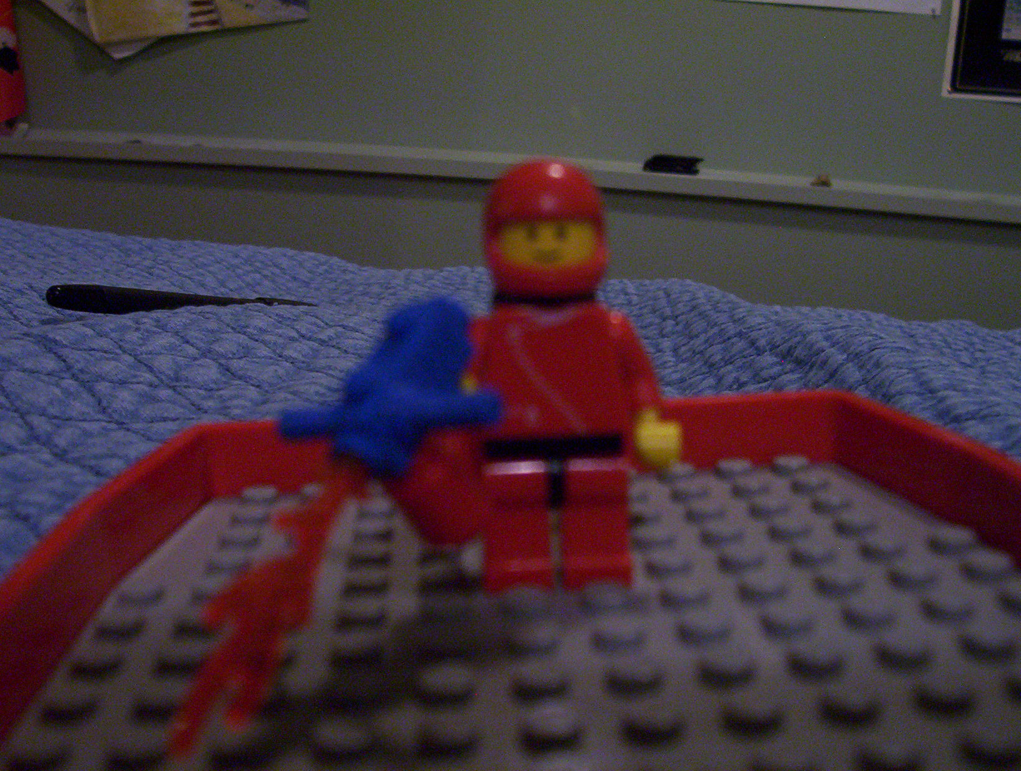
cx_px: 510
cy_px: 386
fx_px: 1271
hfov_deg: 43.8
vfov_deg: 33.7
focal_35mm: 43
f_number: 2.73
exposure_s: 1/8
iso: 200
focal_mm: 5.77
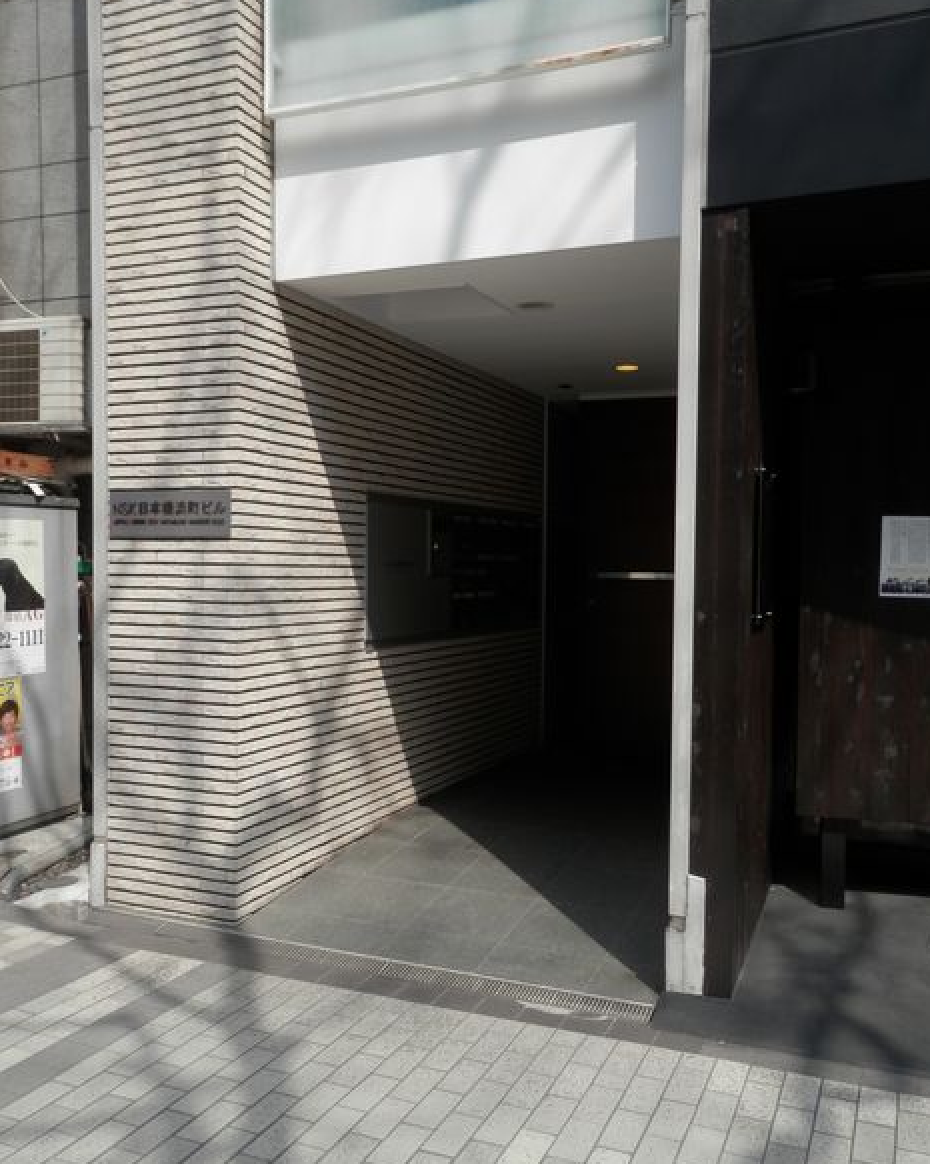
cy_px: 580
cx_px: 478
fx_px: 999
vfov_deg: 60.5
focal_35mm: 29
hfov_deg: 49.9
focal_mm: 5
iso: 80
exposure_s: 1/800
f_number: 3.2
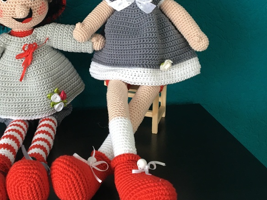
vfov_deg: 27.3
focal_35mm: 53
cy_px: 60
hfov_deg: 35.8
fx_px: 409
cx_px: 90
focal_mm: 4.15
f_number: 2.2
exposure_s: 1/33
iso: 100
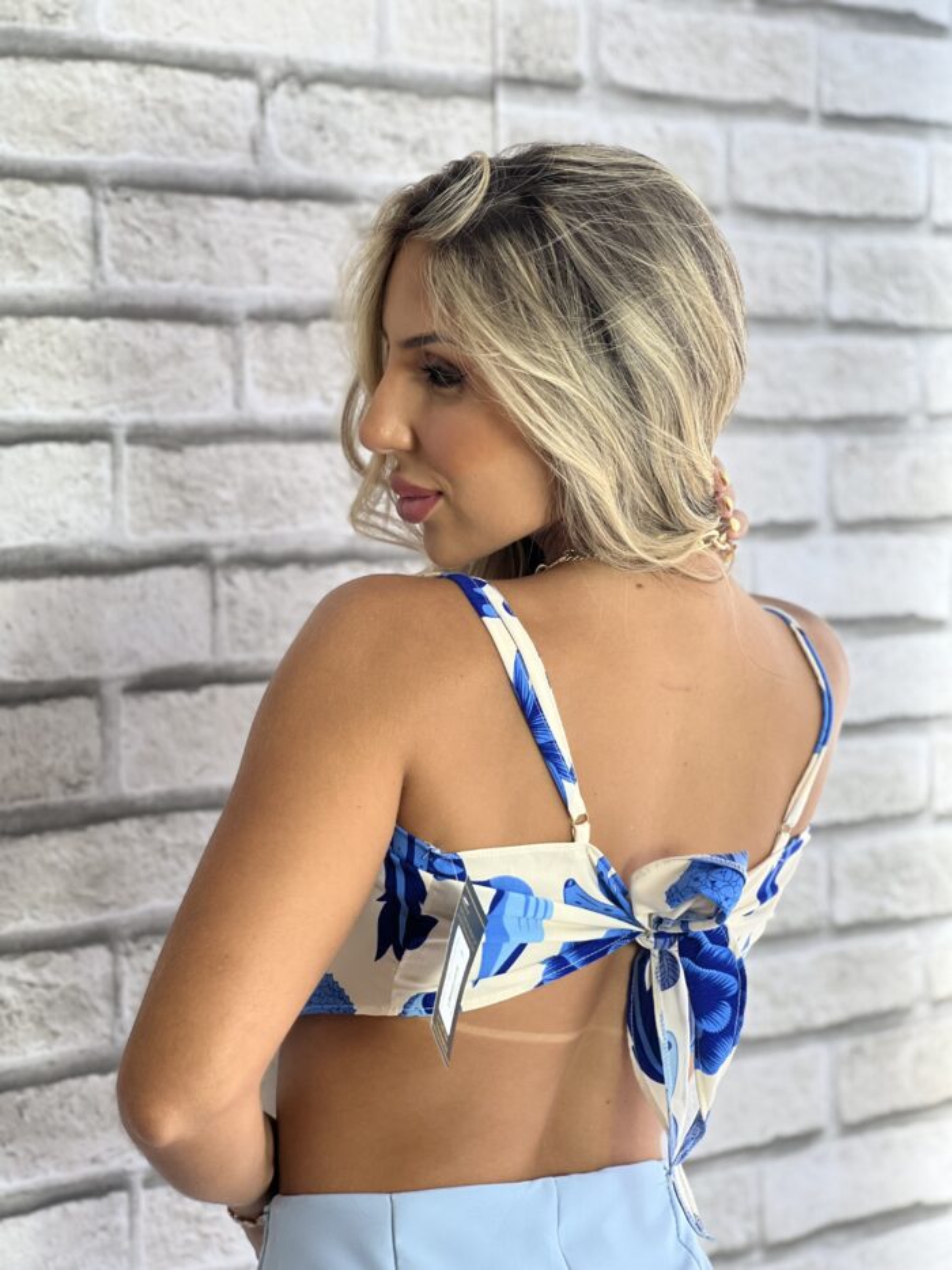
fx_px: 2823
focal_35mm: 77
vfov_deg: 25.3
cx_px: 476
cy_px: 635
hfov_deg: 19.1
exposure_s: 1/120
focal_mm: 9
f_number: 2.8
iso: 125
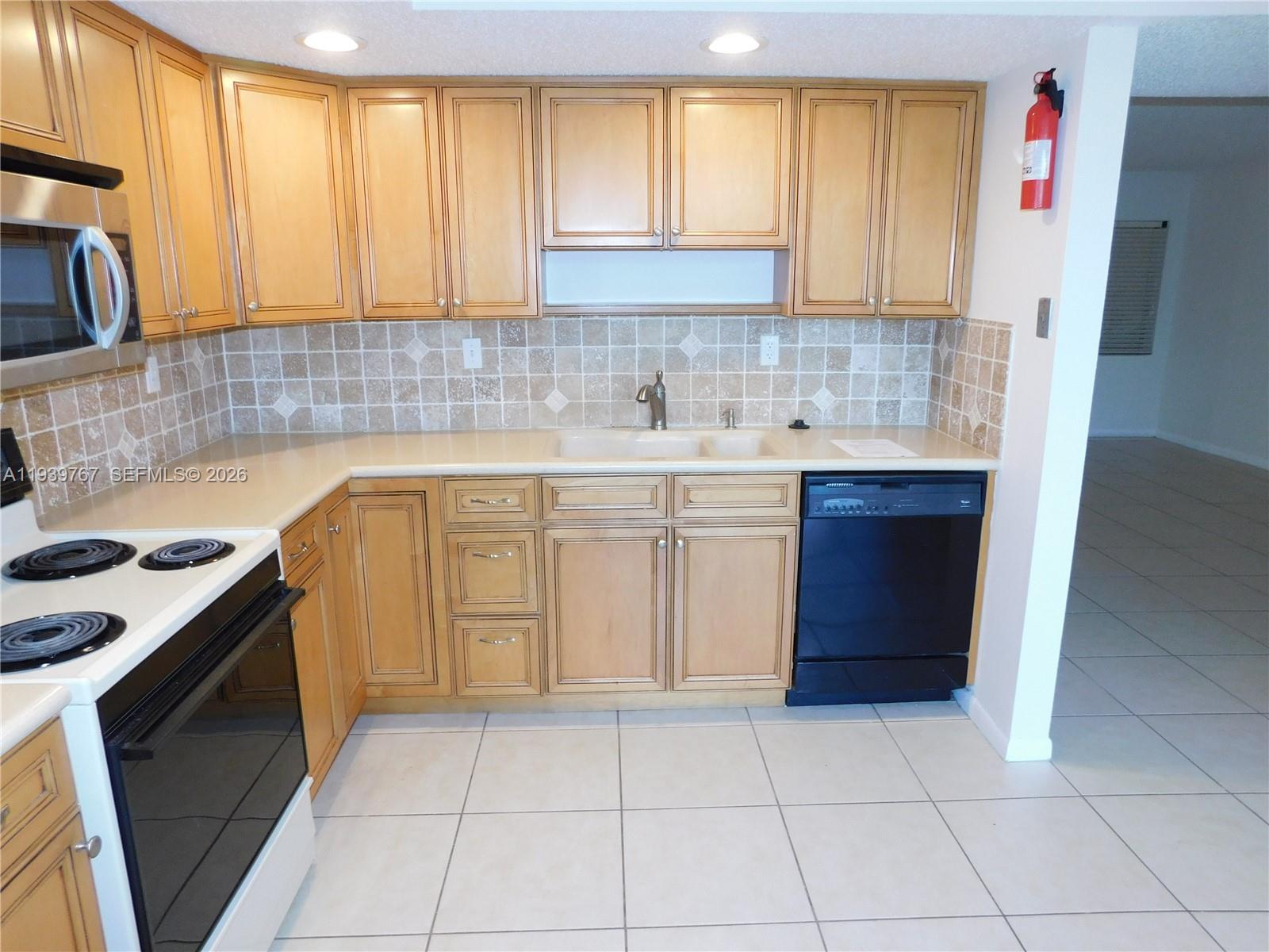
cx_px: 634
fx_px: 843
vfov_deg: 58.9
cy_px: 476
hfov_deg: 73.9
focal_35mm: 23
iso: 200
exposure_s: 1/30
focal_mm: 4
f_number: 3
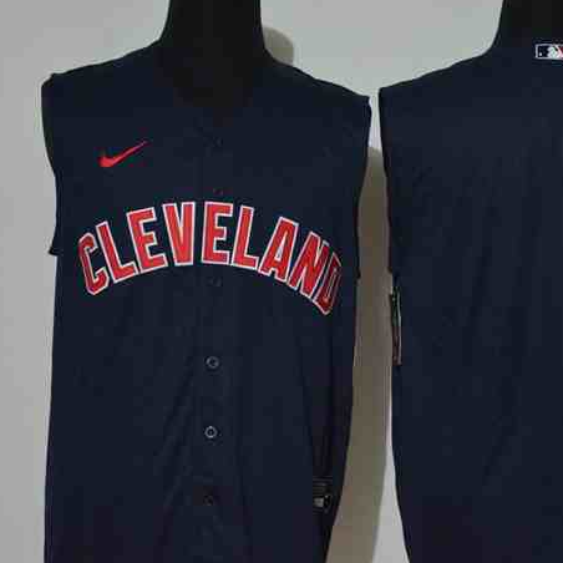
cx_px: 372
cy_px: 298
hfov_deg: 14.9
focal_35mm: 117
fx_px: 2153
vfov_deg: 14.9
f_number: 4.8
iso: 4000
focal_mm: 52
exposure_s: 1/20
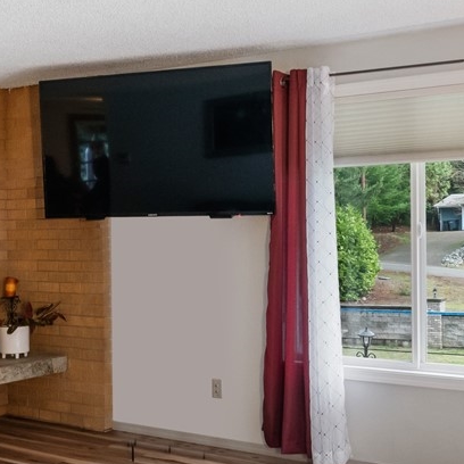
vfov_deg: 32.2
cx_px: 177
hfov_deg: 32.1
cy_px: 237
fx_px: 804
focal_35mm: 53
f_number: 8
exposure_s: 1/50
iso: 800
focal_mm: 10
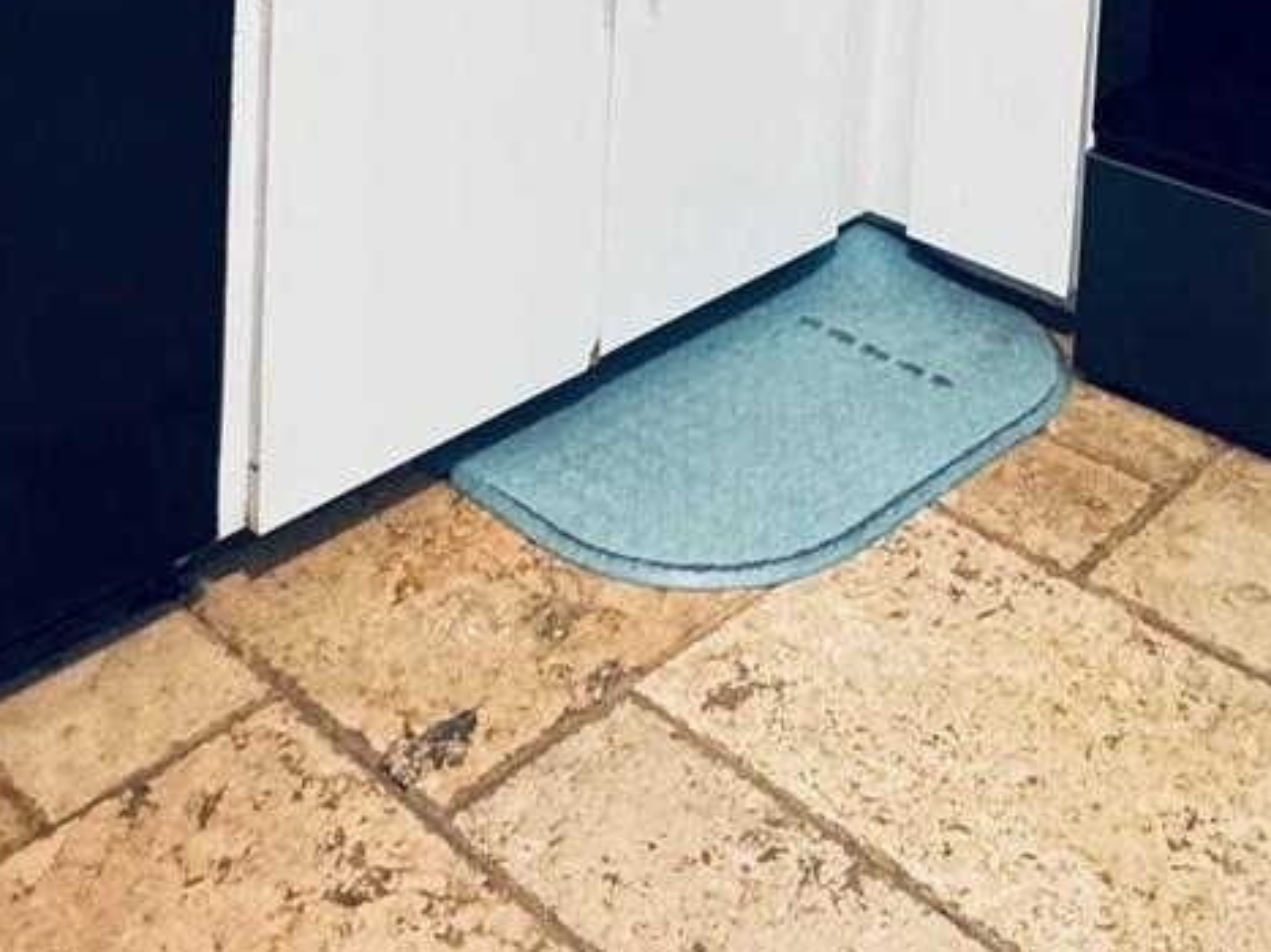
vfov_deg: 24.7
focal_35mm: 48
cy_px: -403
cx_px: 841
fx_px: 1762
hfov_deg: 39.2
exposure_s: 1/60
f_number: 2.2
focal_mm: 2.22
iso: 400
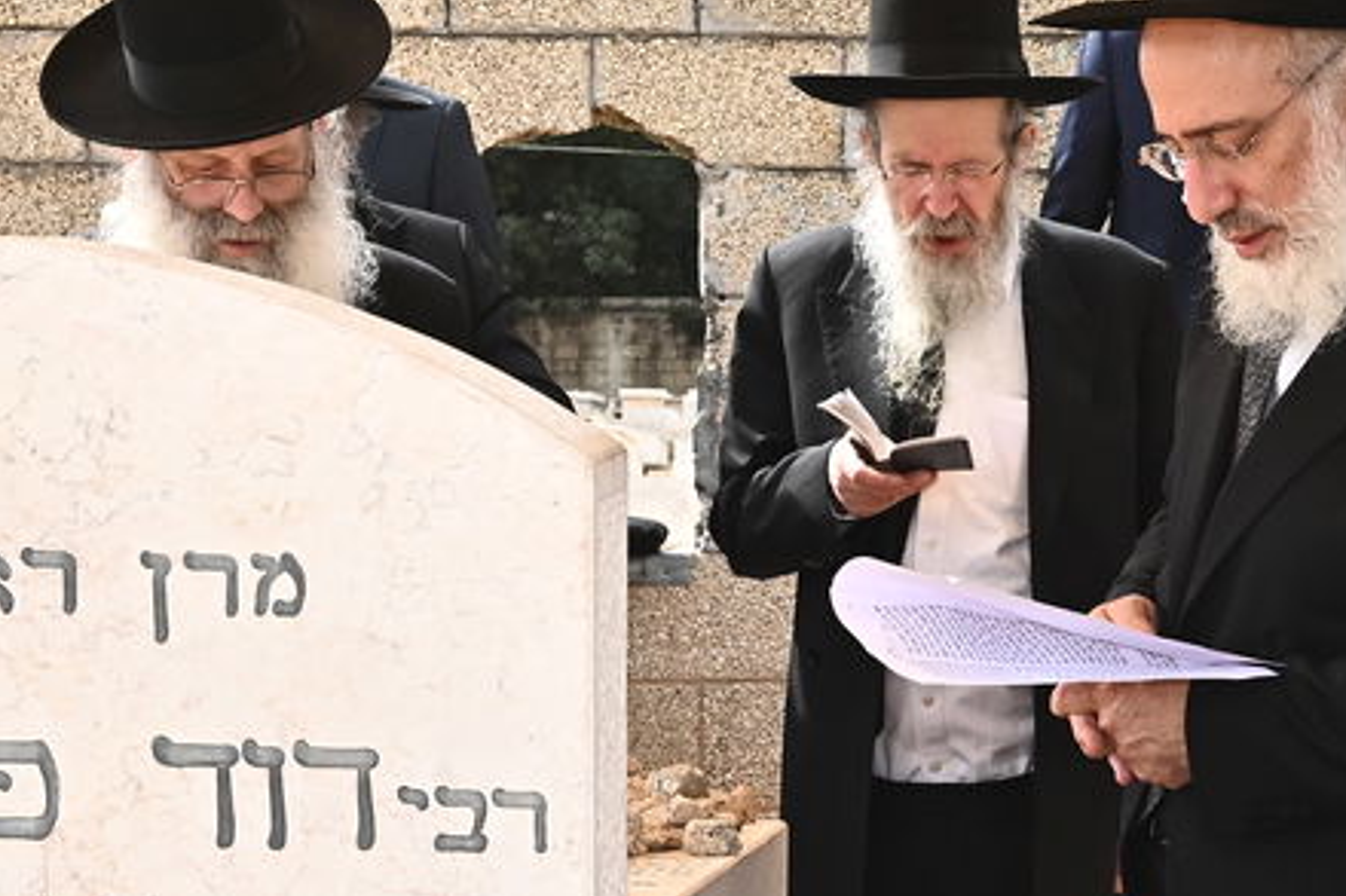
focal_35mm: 121
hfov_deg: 16.7
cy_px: 654
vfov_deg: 11.3
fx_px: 4522
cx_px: 1153
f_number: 13
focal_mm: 38
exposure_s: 1/200
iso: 500
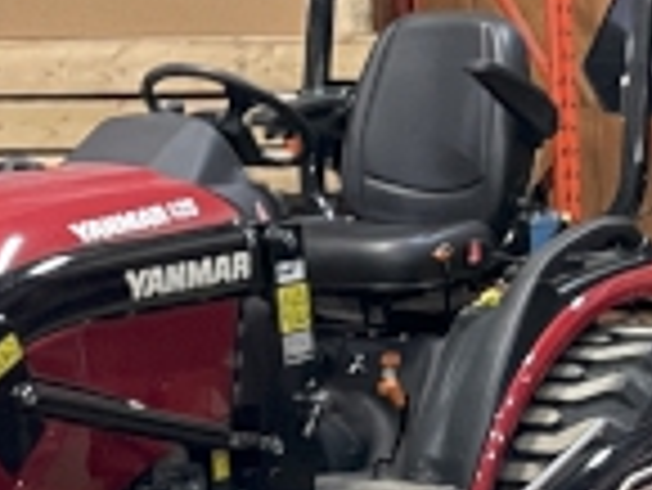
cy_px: 809
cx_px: 886
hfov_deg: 13.2
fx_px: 2696
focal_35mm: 143
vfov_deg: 10.0
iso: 500
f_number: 1.6
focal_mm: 4.2
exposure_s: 1/40
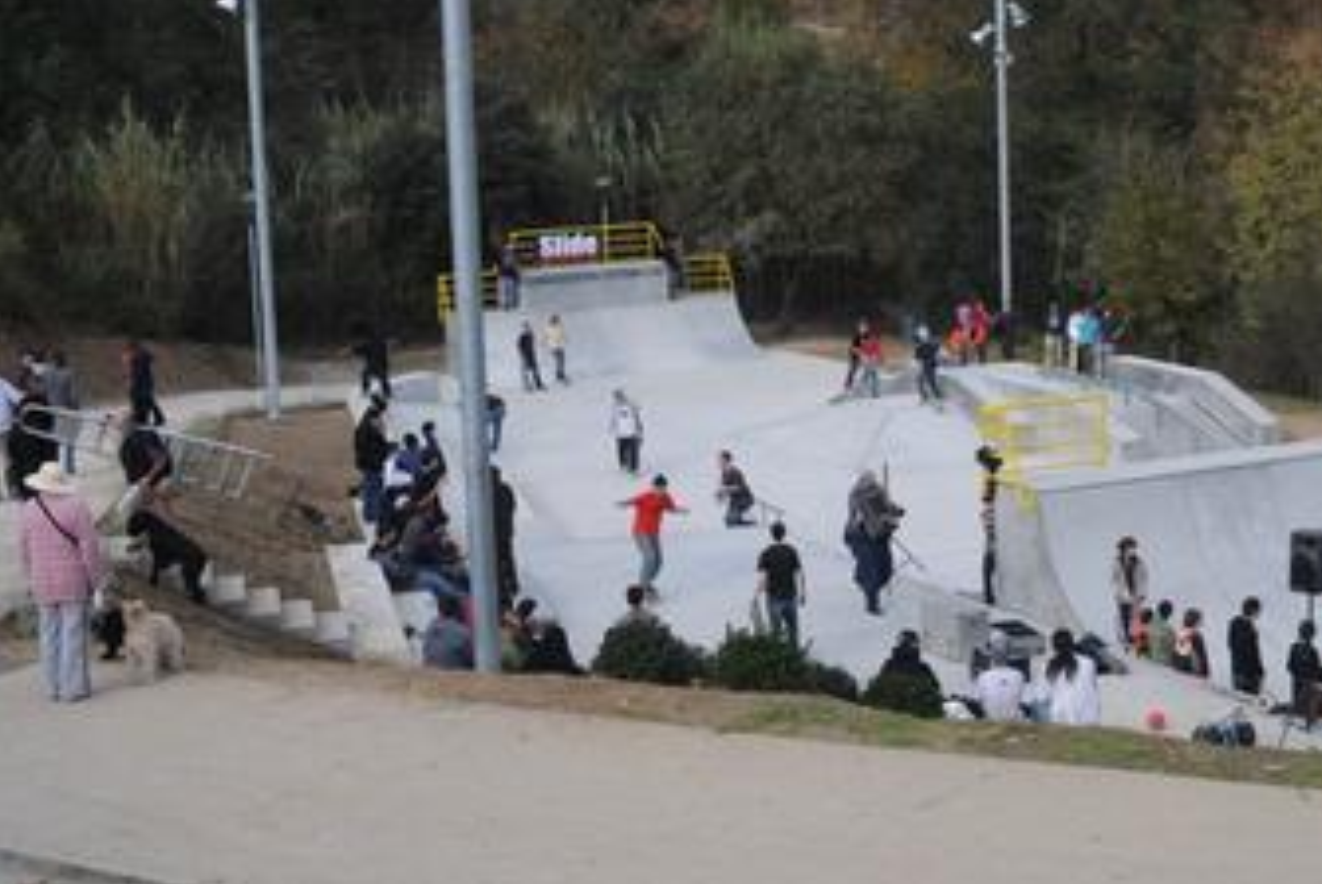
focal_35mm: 63
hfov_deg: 32.0
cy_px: 365
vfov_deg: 21.7
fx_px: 2301
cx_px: 785
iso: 200
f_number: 6.3
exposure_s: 1/160
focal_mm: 35
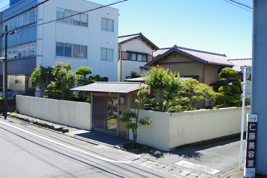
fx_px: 267
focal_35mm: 36
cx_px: 134
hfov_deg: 53.1
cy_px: 89
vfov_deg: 36.9
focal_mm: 24
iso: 100
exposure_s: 1/125
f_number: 8
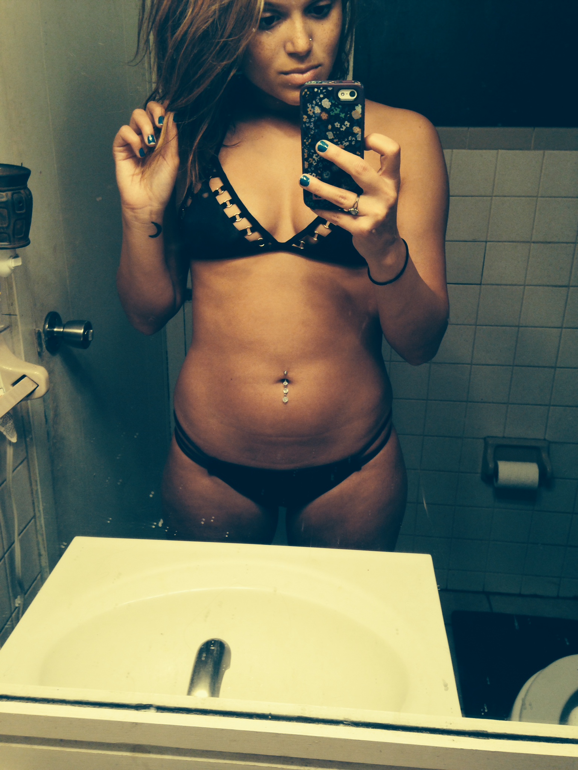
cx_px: 289
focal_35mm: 33
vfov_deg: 55.4
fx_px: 735
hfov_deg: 42.9
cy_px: 385
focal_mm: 4.12
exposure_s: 1/40
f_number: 2.4
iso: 50
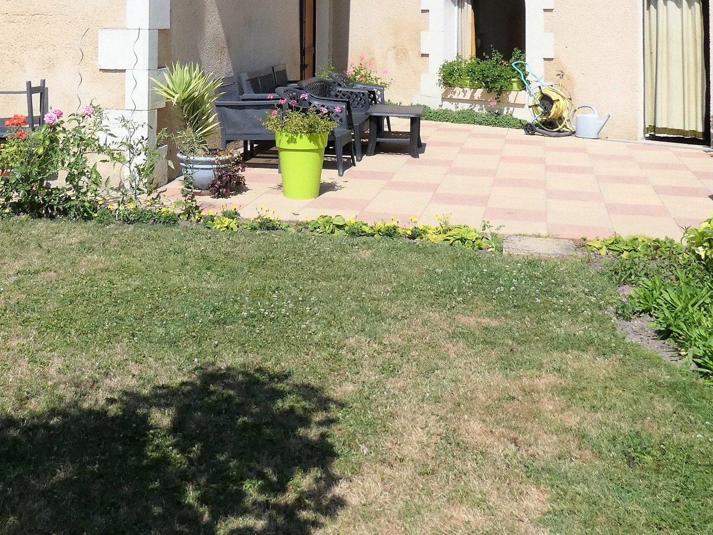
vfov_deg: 30.3
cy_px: -13
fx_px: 906
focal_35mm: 44
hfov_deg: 42.8
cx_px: 295
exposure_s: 1/800
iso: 80
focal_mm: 3.6
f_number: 4.5
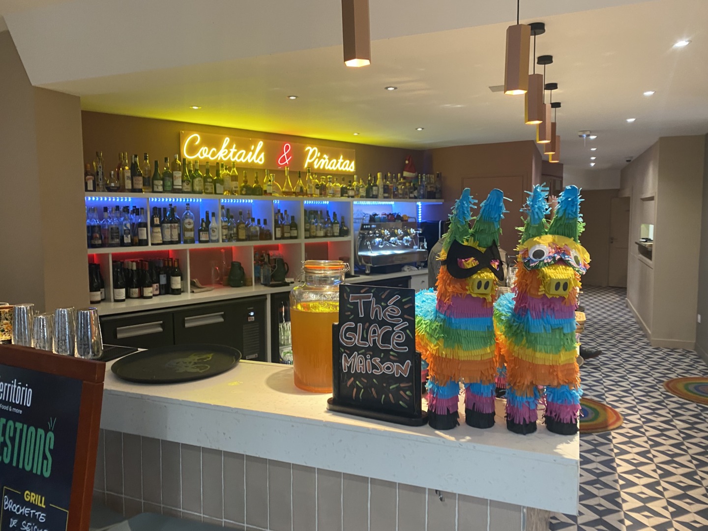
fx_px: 532
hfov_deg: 67.3
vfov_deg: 53.1
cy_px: 266
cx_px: 354
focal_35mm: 26
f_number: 1.8
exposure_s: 1/50
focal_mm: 4.25
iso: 160
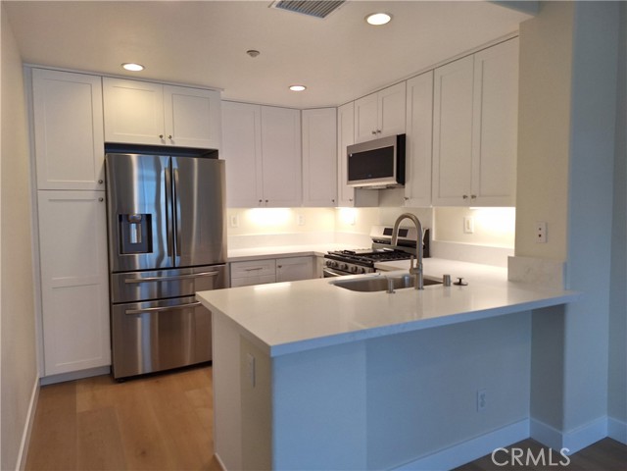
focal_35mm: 23
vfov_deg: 58.9
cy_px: 236
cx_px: 314
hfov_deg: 73.9
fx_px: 417
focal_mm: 5.54
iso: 80
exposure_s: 1/120
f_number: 1.8
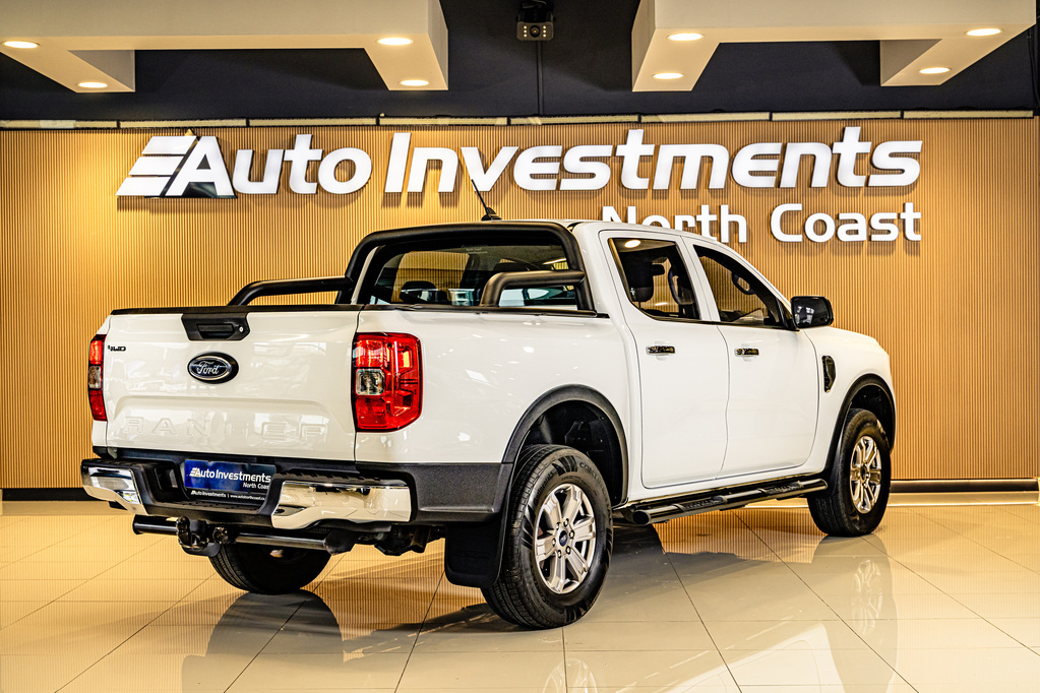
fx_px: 1502
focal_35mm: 52
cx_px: 520
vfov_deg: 26.0
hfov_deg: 38.2
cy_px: 346
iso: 500
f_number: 5
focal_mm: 52
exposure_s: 1/125
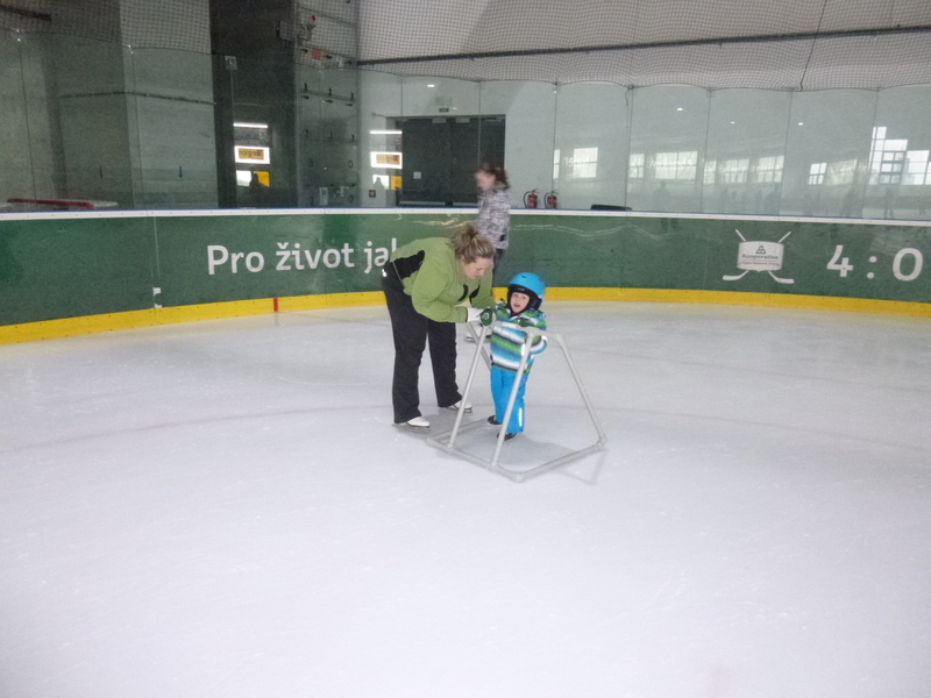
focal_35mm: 25
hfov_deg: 69.4
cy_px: 349
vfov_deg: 54.9
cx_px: 466
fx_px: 672
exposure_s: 1/60
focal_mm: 4.5
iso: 640
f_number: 3.1
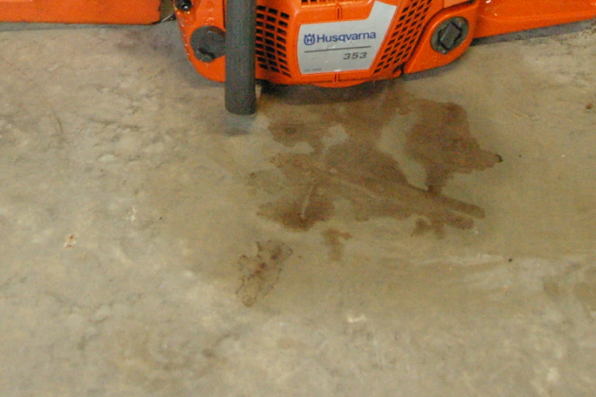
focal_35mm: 84
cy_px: -26
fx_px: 1392
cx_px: 177
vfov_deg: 15.8
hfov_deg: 24.0
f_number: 6.7
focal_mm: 25
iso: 3200
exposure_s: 1/90
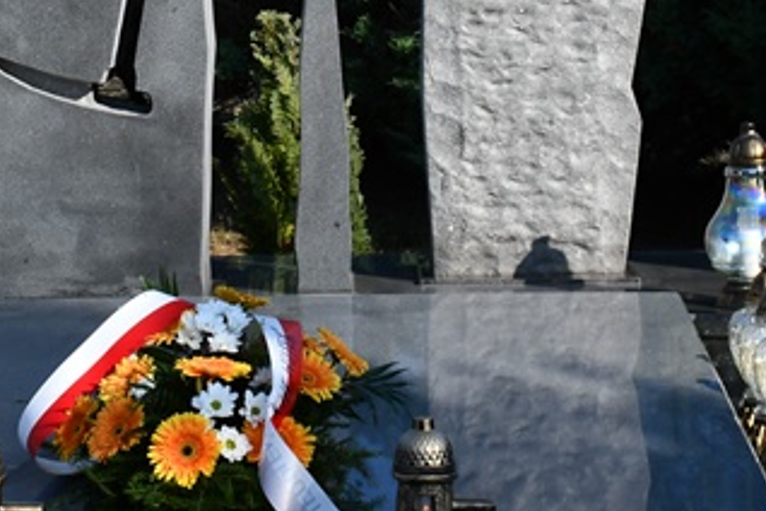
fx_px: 2894
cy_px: -96
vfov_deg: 9.9
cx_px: 238
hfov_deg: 15.0
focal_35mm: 136
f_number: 8
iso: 110
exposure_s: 1/250
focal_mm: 24
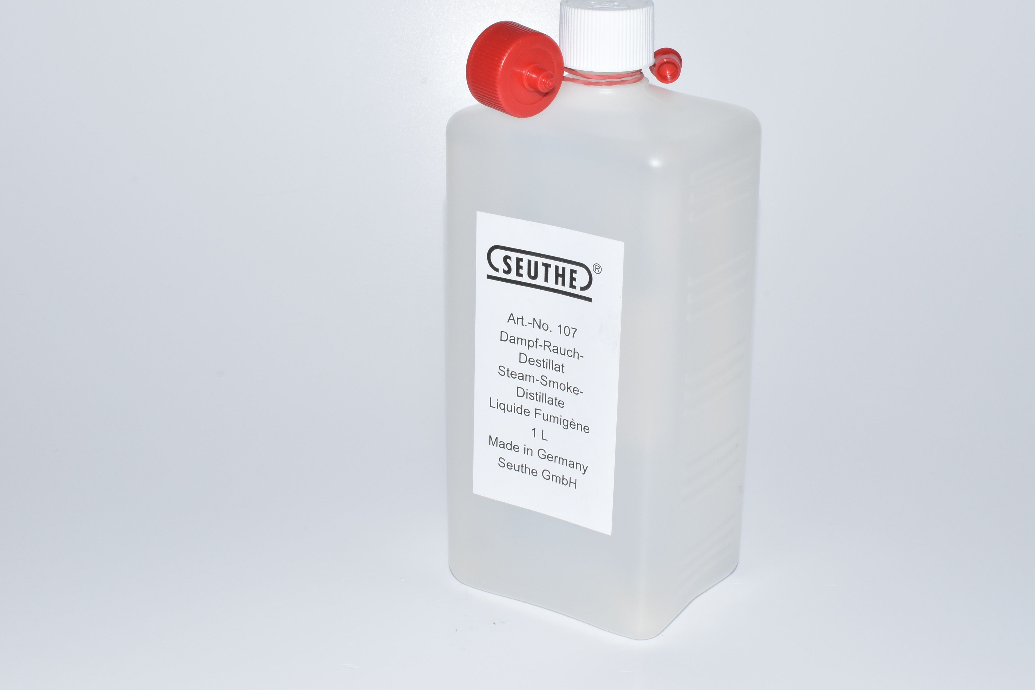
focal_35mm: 62
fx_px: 1783
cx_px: 535
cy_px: 306
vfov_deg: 21.9
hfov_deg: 32.4
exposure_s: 1/60
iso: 640
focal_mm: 36
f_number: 25
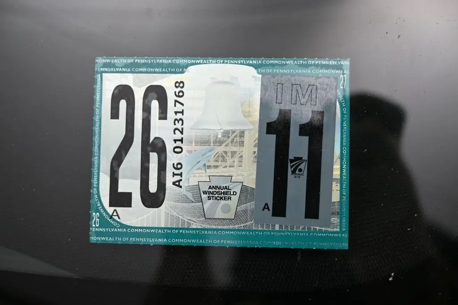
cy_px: 152
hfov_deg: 51.3
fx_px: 477
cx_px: 229
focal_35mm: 38
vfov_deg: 35.5
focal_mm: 25
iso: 220
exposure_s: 1/250
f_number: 4.2
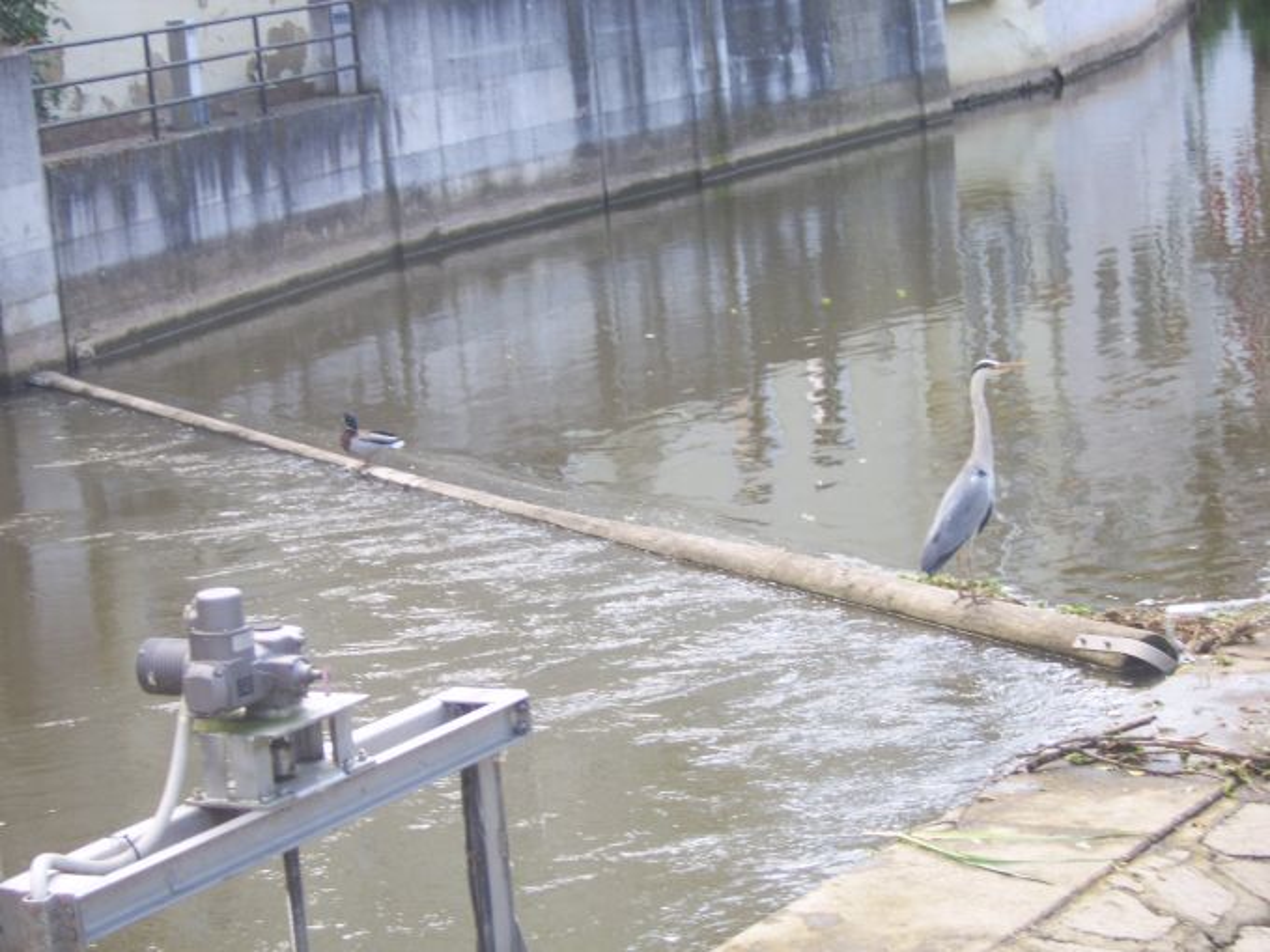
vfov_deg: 14.5
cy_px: 476
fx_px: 3742
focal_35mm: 102
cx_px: 635
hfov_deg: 19.3
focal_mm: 21.2
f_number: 4.8
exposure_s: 1/80
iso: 50
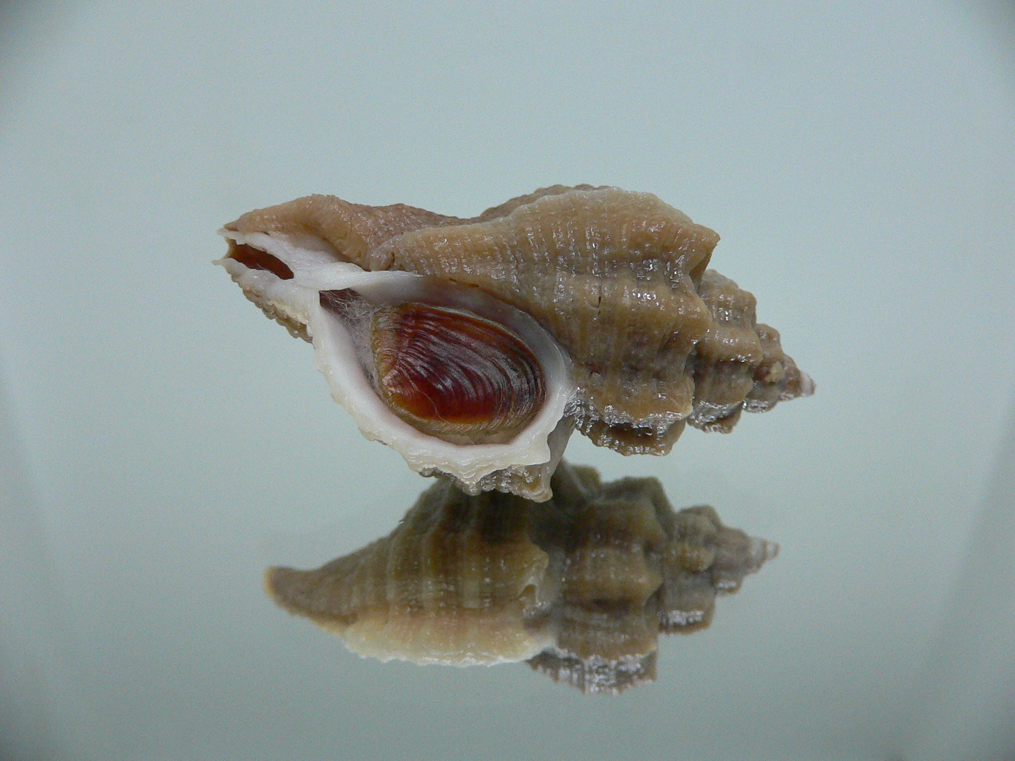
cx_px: 508
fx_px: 1026
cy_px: 380
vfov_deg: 40.7
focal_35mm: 35
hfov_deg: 52.6
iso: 200
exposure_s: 1/50
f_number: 2.8
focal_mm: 4.6
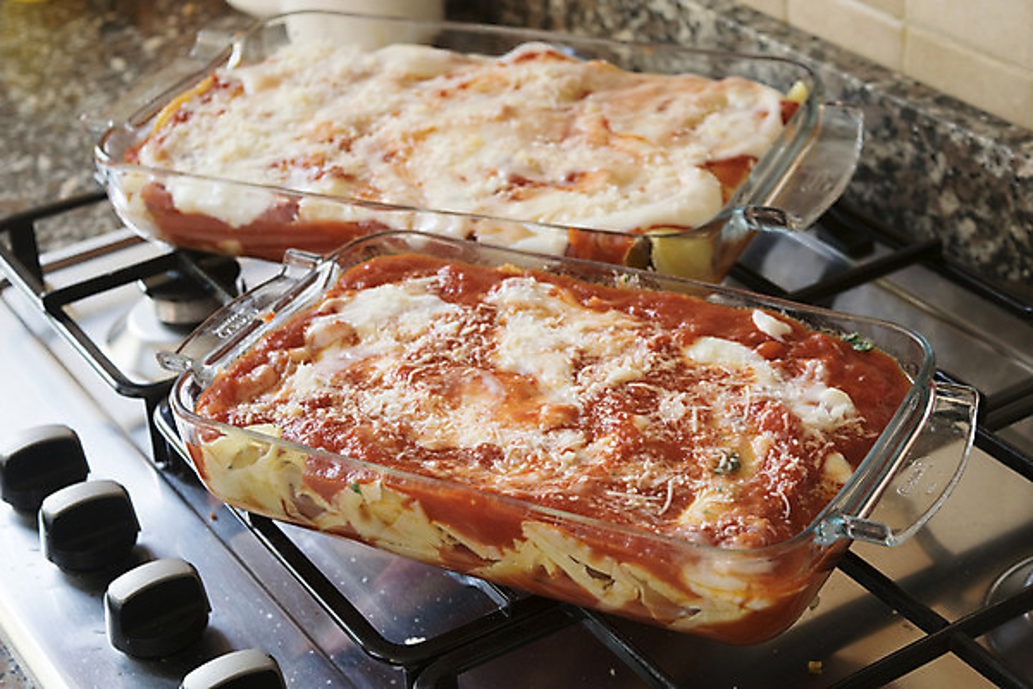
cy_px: 344
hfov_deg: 28.1
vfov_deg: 18.9
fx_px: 2066
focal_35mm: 72
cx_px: 516
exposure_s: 1/30
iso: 400
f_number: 5.3
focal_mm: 48
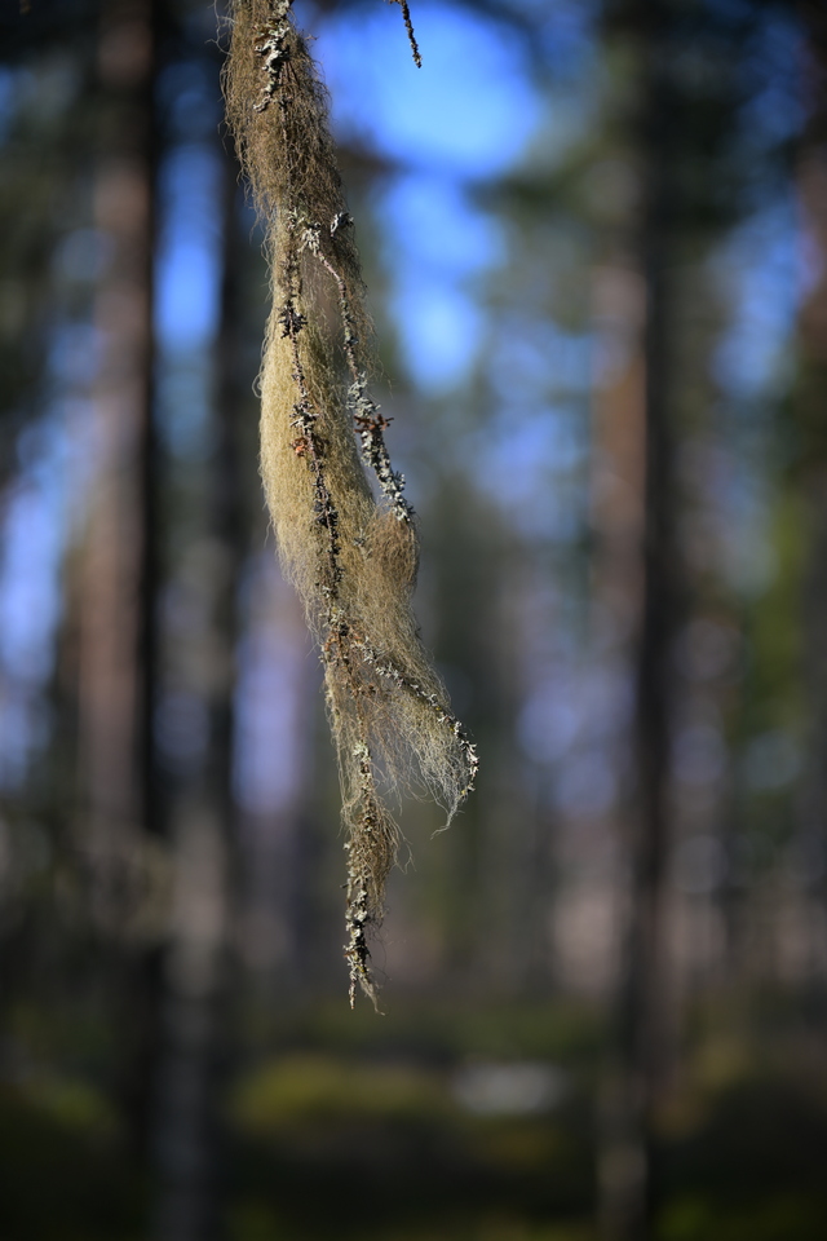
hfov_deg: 19.5
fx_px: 2412
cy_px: 620
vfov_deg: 28.8
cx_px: 414
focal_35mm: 70
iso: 100
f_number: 2.8
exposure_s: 1/800
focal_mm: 70
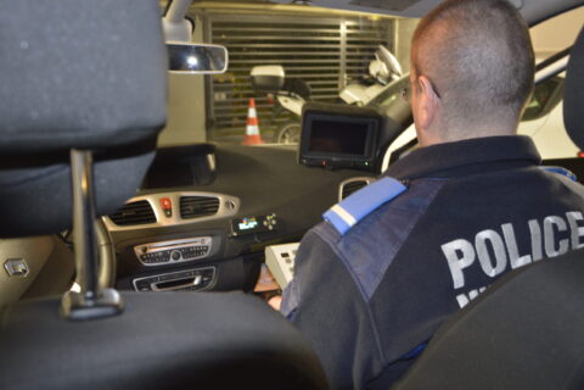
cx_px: 292
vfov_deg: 40.0
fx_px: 535
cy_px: 195
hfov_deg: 57.2
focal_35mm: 33
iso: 800
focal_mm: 22
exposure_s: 1/6
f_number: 3.8
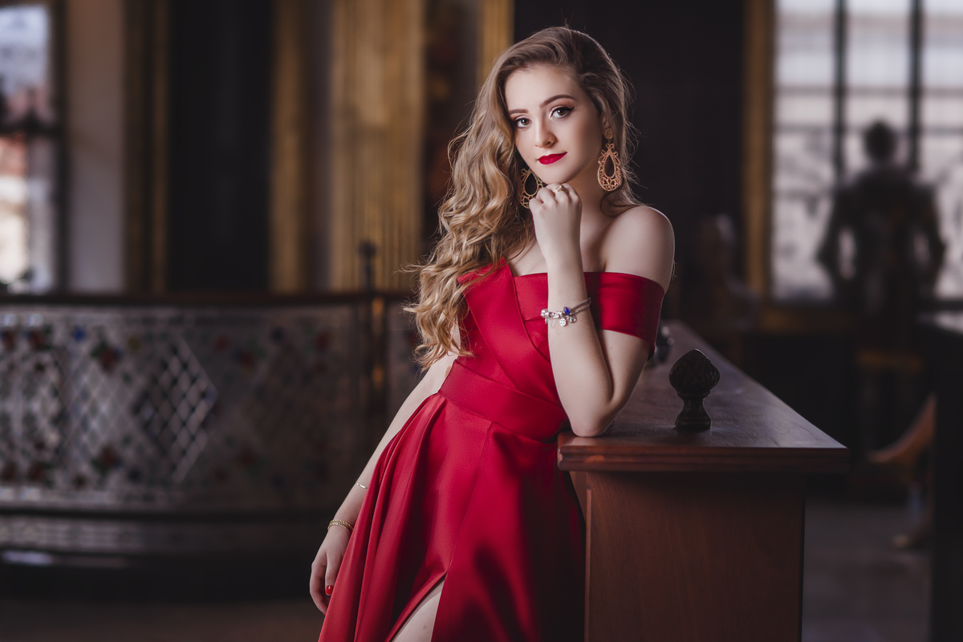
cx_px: 482
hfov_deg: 23.9
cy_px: 321
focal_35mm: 85
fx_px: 2274
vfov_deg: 16.1
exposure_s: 1/160
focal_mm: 85
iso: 125
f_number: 2.5
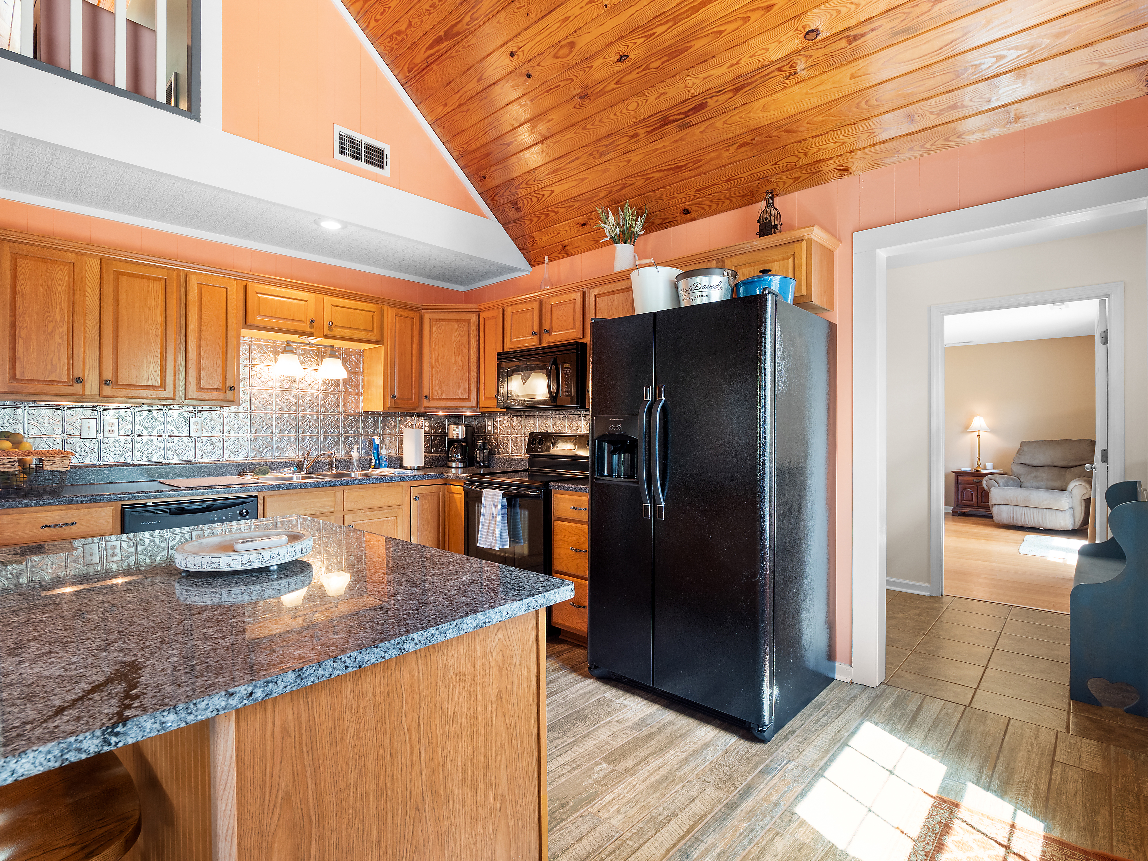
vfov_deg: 71.6
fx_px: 597
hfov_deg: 87.8
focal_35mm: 18
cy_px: 430
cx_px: 574
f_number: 5.6
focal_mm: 9
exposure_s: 1/4
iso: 200
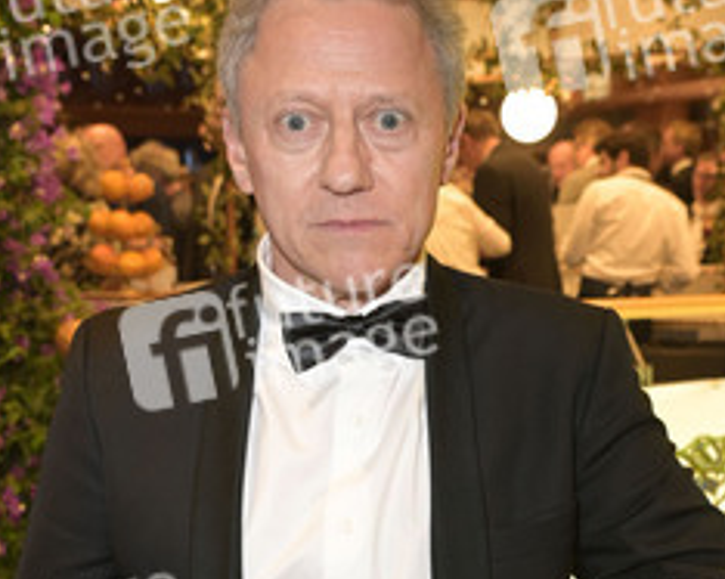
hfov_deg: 31.0
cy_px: 492
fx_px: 1308
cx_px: 369
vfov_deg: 24.4
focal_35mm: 61
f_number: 5.6
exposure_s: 1/40
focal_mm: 38
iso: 2500
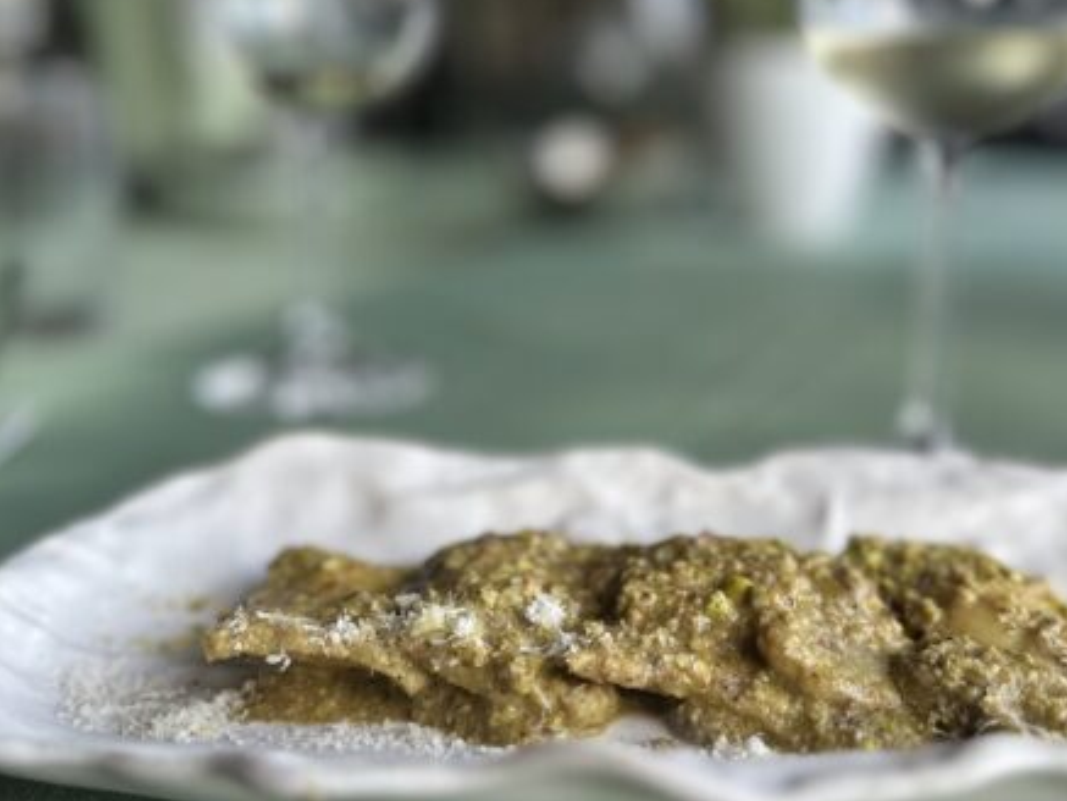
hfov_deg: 46.5
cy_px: 298
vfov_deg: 35.8
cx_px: 649
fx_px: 1233
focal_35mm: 40
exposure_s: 1/386
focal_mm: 6.86
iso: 80
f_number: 1.78
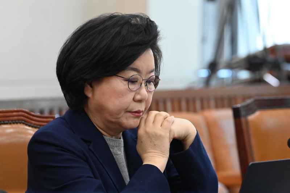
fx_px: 1369
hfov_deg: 12.1
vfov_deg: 8.1
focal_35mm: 170
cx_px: 145
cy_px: 96
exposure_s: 1/250
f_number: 5.6
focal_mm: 170
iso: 3200
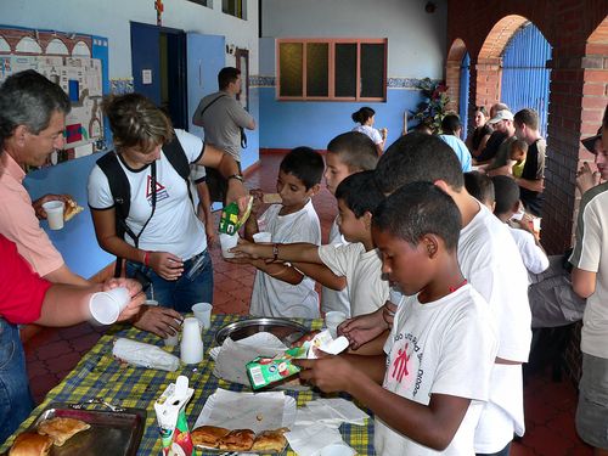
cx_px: 304
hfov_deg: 51.4
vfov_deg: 39.7
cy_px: 228
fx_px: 632
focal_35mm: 36
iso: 80
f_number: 2.8
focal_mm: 6
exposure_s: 1/60
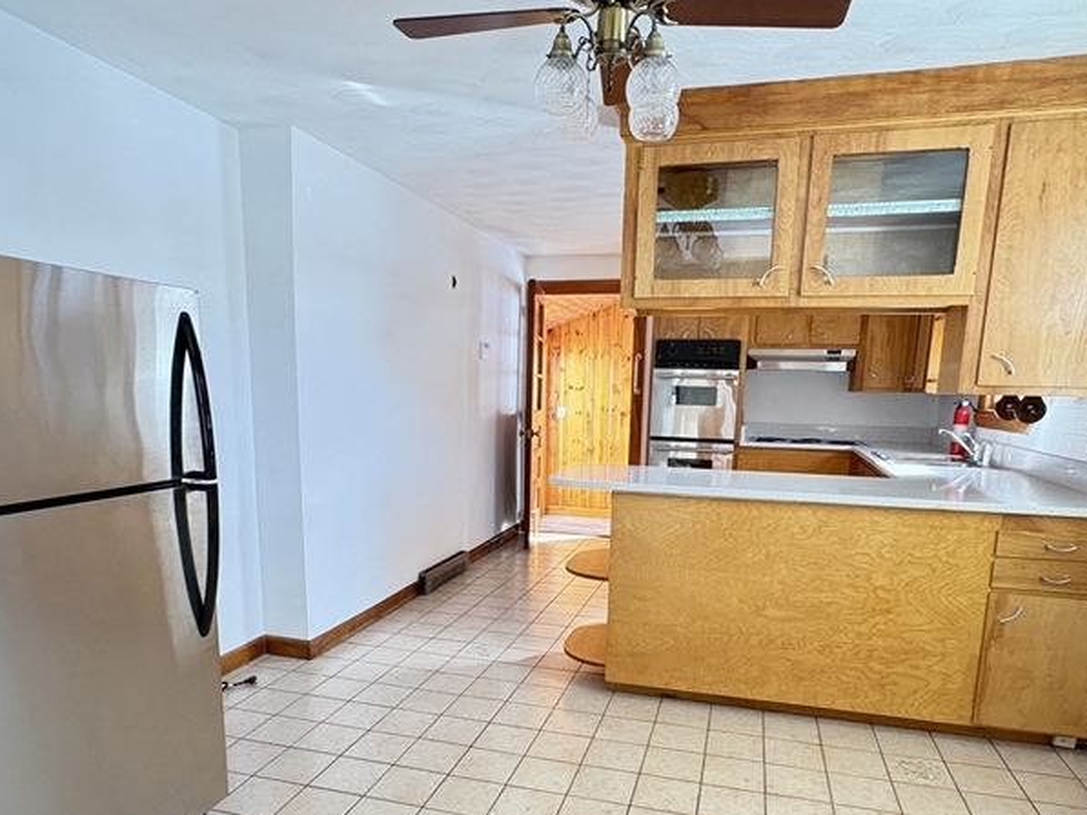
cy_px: 522
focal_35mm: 24
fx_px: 754
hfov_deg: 71.6
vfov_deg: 56.0
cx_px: 546
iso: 500
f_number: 2.2
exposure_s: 1/60
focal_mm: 2.22
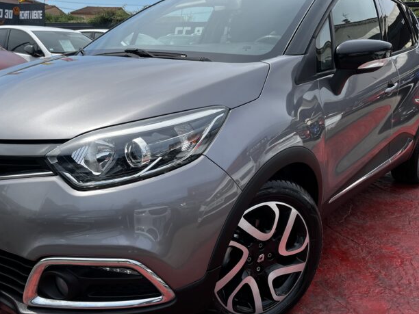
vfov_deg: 41.8
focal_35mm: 34
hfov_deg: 53.8
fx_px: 412
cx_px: 182
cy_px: 168
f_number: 1.6
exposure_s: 1/2309
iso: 50
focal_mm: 5.1
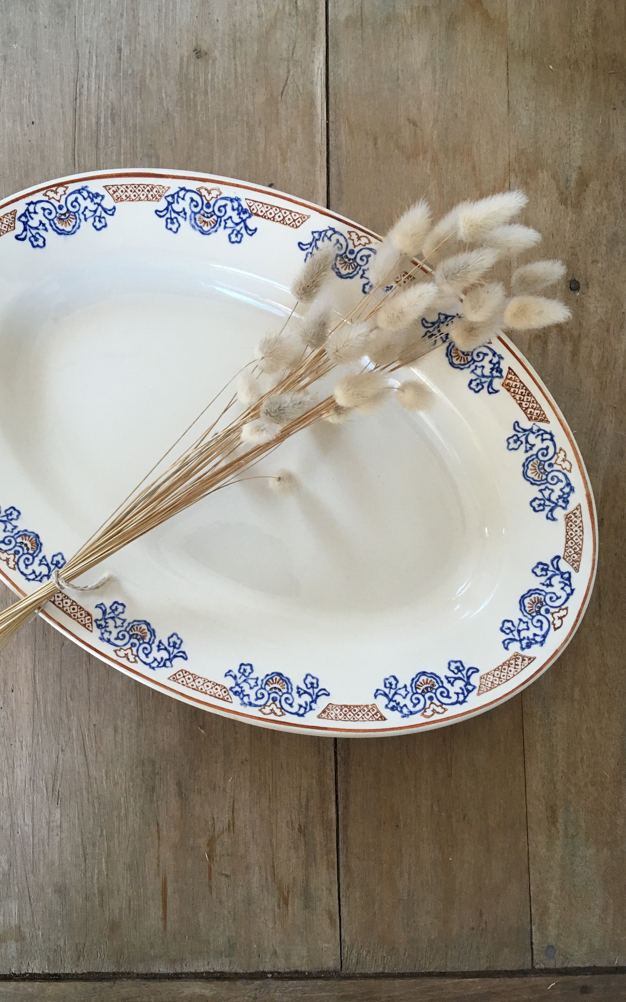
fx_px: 846
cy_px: 503
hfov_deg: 40.5
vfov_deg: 61.2
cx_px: 259
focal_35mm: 31
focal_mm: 4.15
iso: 50
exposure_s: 1/33
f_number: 2.2
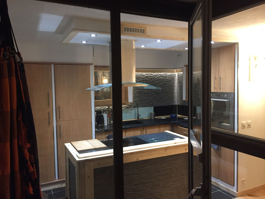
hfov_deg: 61.7
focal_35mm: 29
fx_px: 222
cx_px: 132
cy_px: 100
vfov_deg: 48.2
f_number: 2.2
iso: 320
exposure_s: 1/33
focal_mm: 4.15
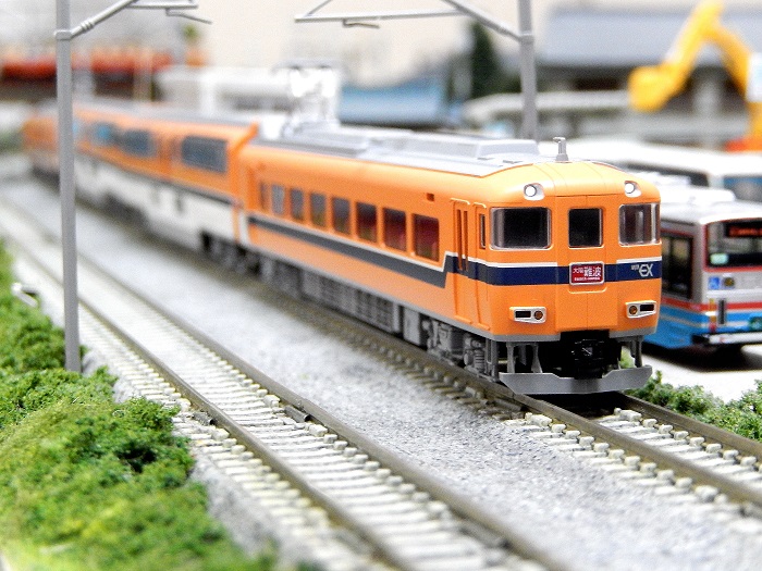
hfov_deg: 20.7
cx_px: 381
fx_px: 2091
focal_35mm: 95
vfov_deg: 15.6
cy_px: 286
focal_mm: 17
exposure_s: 1/8
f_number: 5.2
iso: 800
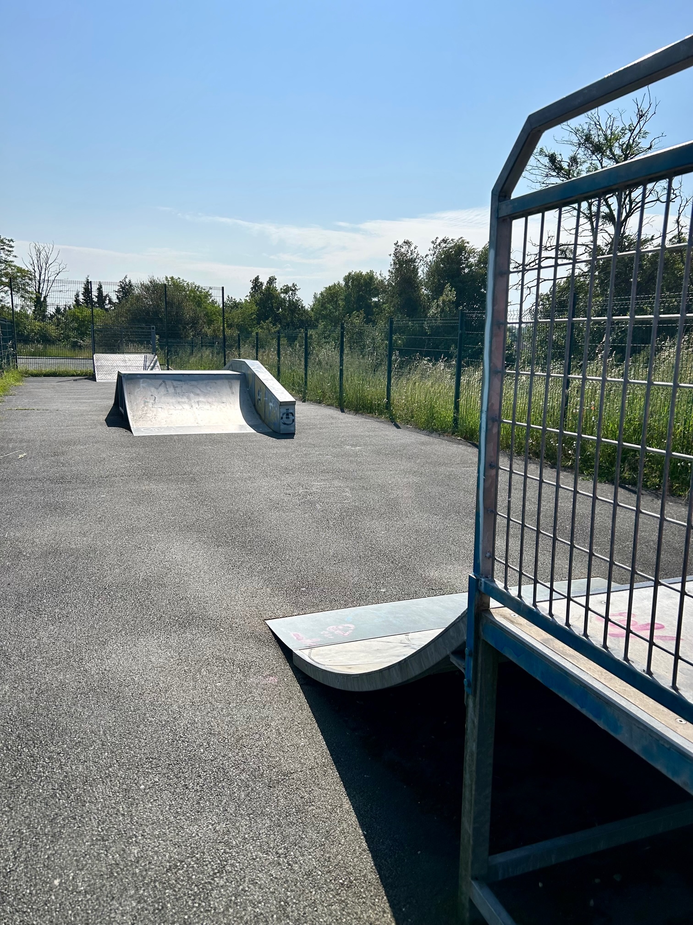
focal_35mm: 26
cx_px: 346
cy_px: 462
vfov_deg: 67.3
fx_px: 694
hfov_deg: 53.1
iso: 50
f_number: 1.5
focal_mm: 5.7
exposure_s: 1/9434
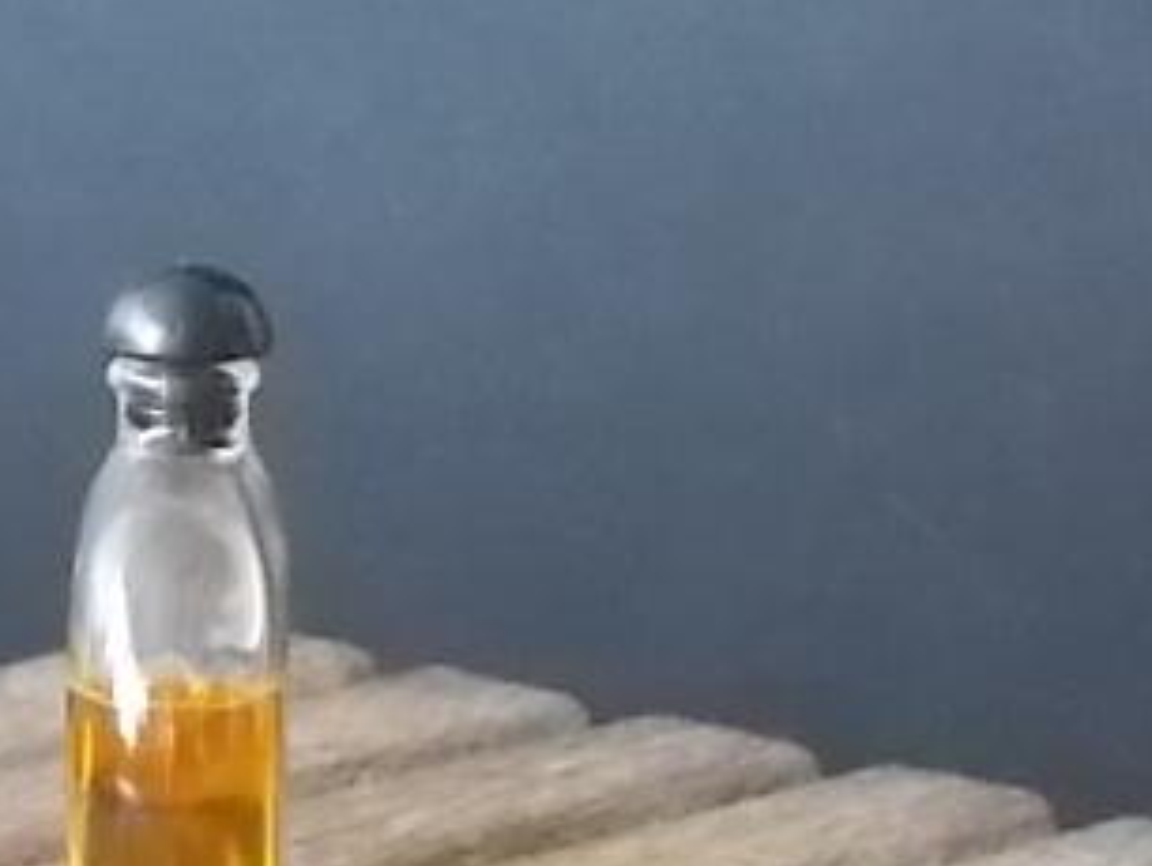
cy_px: 674
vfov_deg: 6.3
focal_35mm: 236
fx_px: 7860
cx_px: 203
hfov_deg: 8.4
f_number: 6
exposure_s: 1/30
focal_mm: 20.1
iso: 800
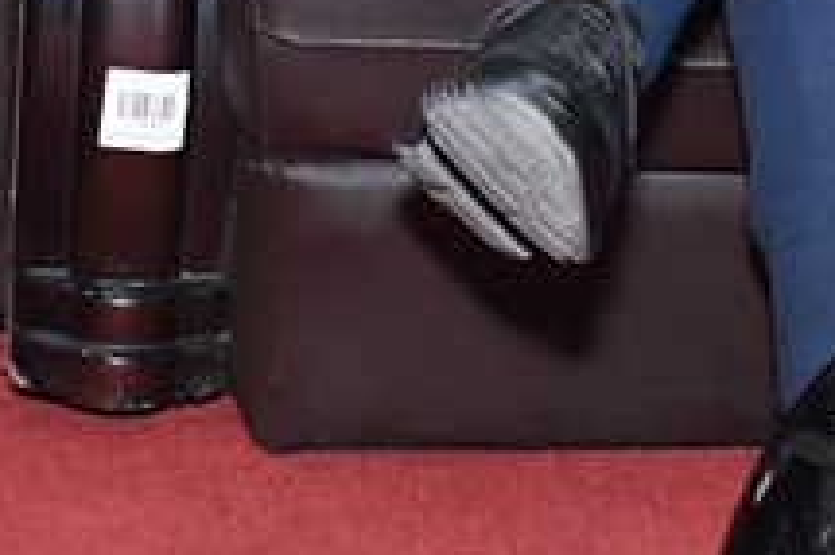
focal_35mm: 233
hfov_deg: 8.8
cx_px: 472
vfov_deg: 5.7
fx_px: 5400
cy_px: -668
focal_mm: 30
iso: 3200
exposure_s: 1/125
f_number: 5.6
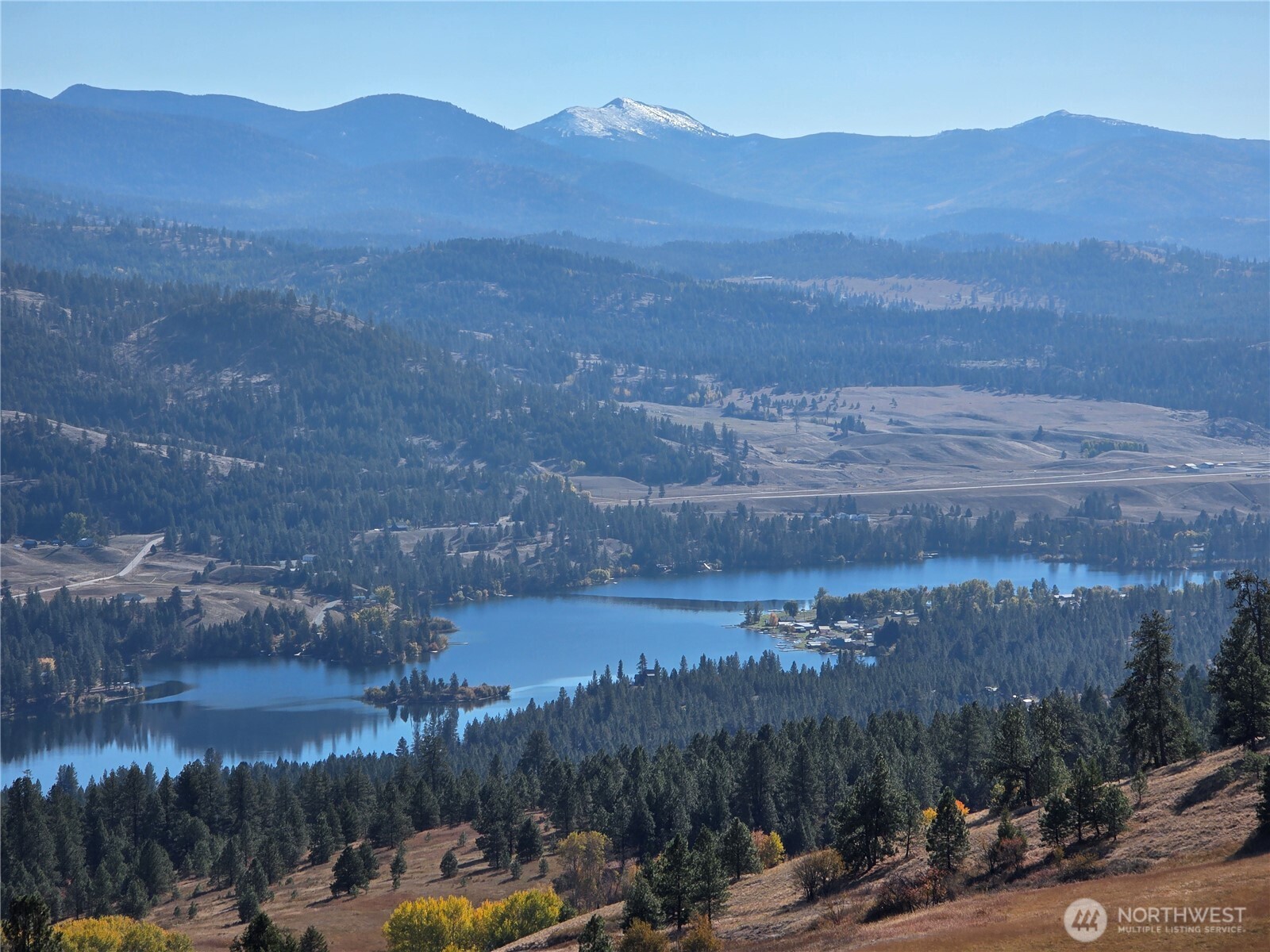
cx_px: 635
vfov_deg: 12.9
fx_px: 4219
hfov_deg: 17.1
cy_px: 476
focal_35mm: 115
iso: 64
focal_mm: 18.6
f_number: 3.4
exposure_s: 1/1732
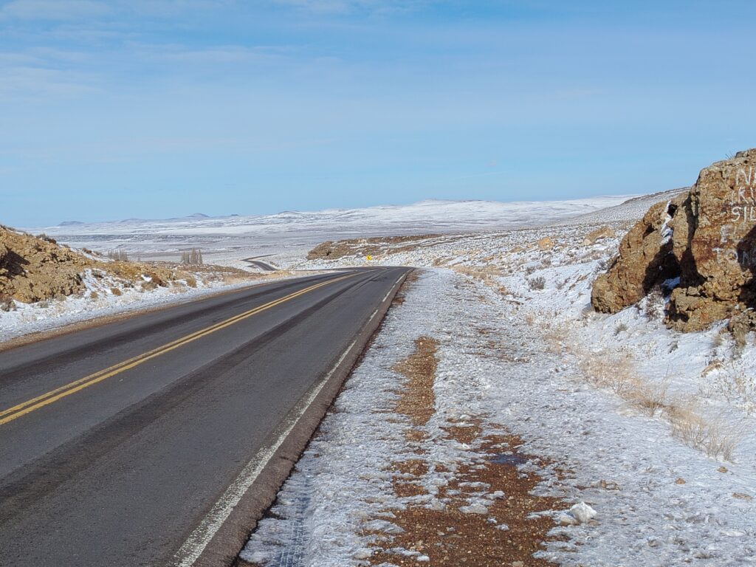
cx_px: 378
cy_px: 284
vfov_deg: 27.0
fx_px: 1179
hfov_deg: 35.5
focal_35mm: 54
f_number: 1.75
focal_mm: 5.25
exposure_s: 1/1281
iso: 100
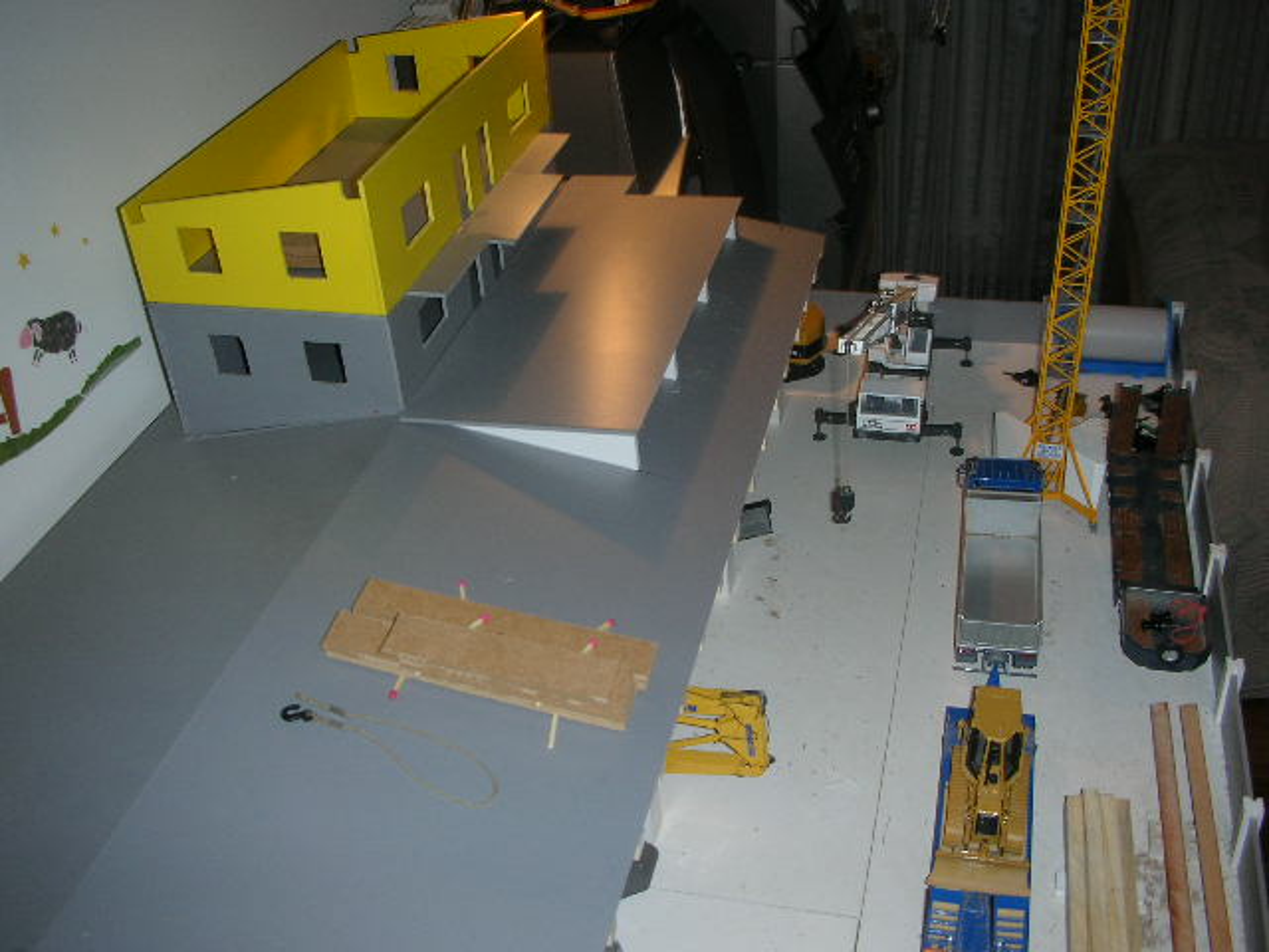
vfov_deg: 40.7
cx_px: 634
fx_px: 1283
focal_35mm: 35
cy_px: 476
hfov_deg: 52.6
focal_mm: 5.8
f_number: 3
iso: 50
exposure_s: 1/60.1
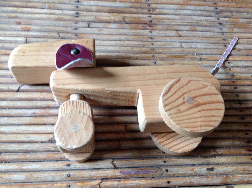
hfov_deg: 52.7
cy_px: 94
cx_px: 126
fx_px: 254
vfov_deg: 40.6
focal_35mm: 35
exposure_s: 1/15
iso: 160
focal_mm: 4.28
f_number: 2.4
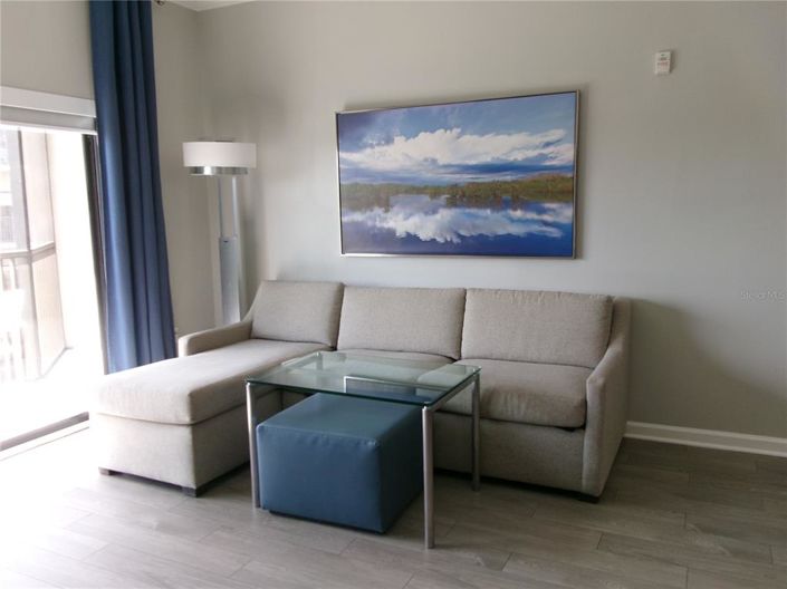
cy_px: 294
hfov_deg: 63.5
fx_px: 636
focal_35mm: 28
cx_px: 394
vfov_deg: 49.7
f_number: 3.9
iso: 136
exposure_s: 1/34
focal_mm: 5.1
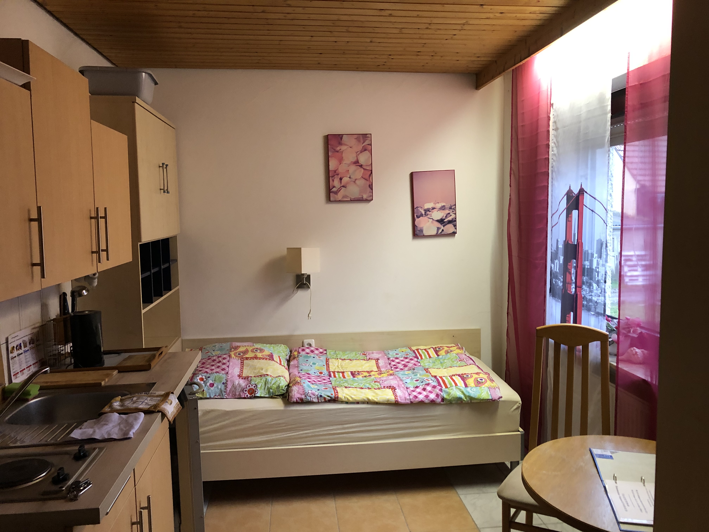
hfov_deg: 63.4
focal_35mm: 28
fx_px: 573
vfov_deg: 49.7
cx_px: 354
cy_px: 266
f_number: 1.8
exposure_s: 1/17
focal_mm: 3.99
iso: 80
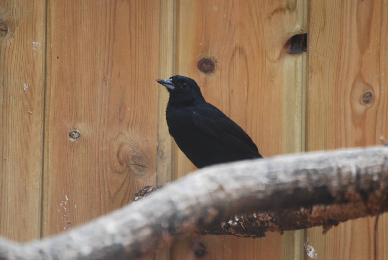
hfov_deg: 4.6
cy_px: 130
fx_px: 4856
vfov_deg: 3.1
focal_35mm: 450
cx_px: 194
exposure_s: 1/60
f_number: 5.6
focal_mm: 300
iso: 400
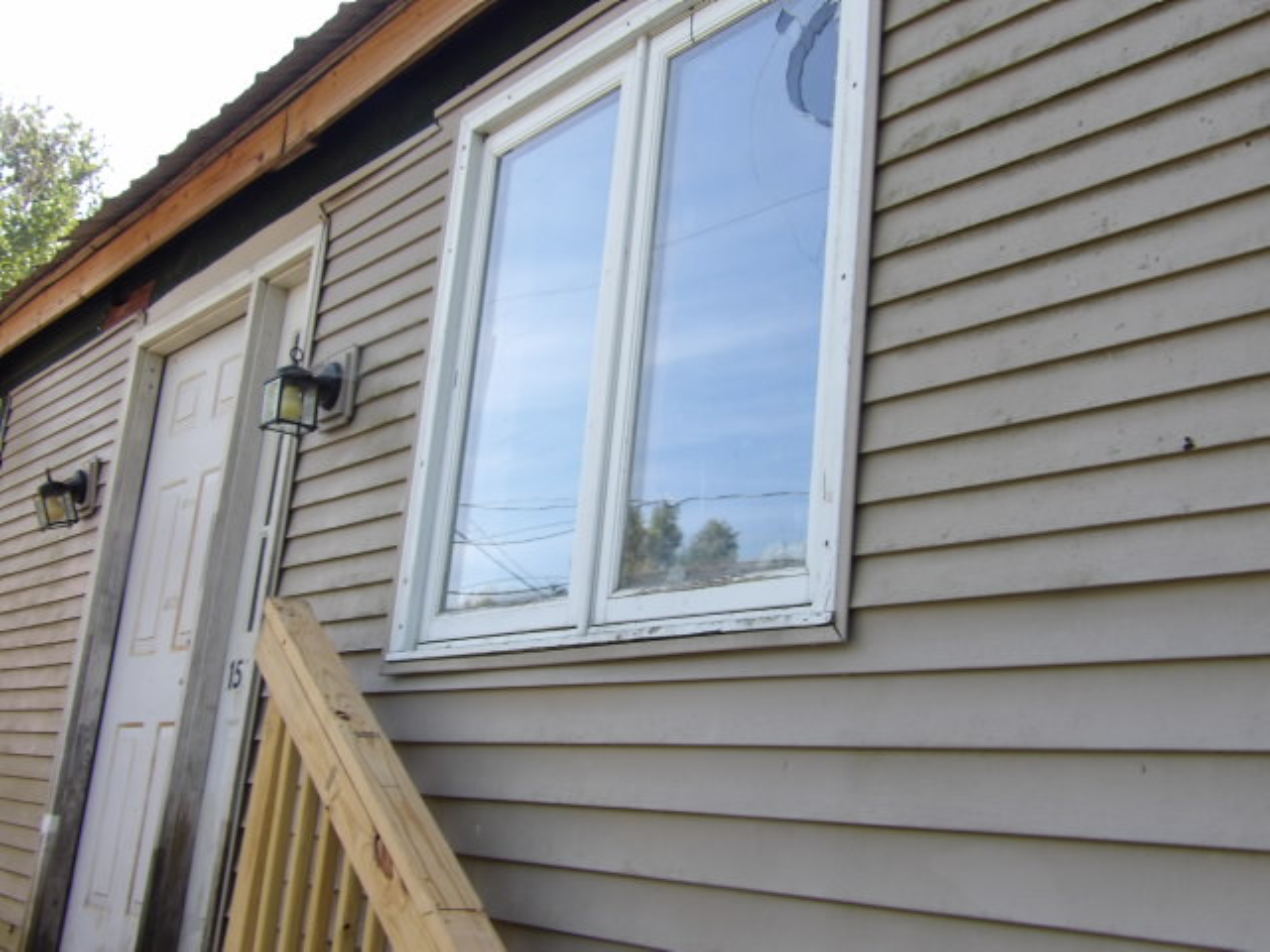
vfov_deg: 36.8
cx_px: 635
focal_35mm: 39
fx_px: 1431
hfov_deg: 47.9
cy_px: 476
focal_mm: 7
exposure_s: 1/166
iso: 100
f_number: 3.7
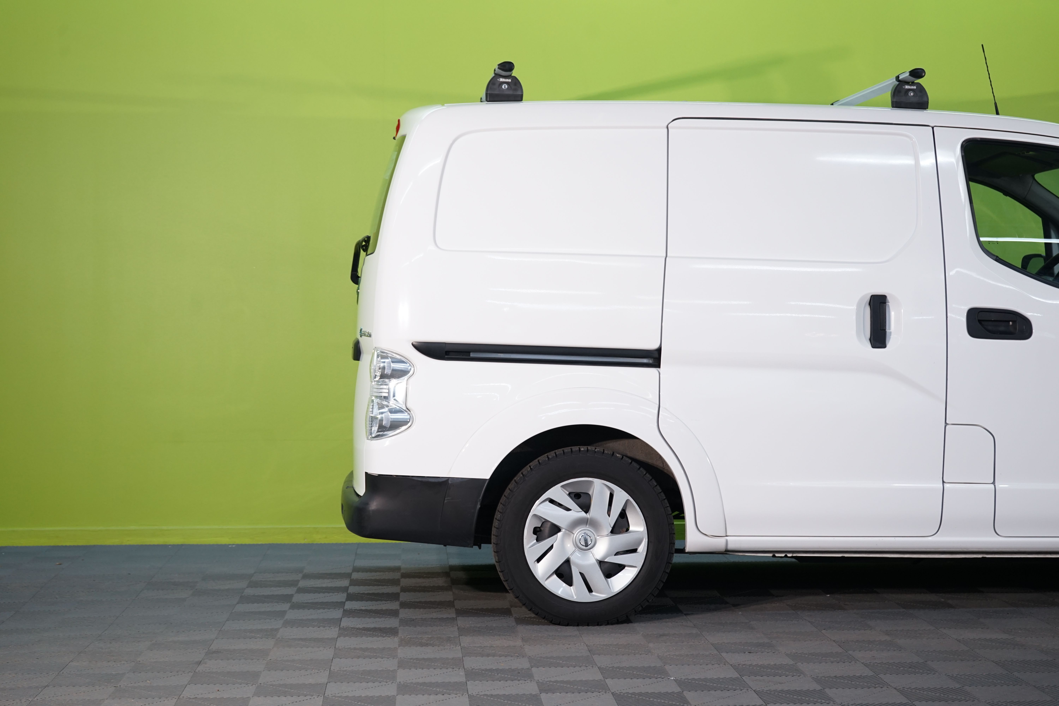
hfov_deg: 31.4
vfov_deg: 21.2
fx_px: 1883
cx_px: 530
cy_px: 353
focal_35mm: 64
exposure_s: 1/25
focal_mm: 64
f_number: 6.3
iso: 640
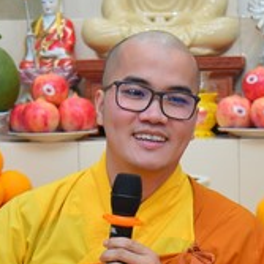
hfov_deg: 11.0
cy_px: 175
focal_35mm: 159
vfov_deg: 11.0
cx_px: 174
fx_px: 1372
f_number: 4.5
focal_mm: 48
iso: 500
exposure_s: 1/160
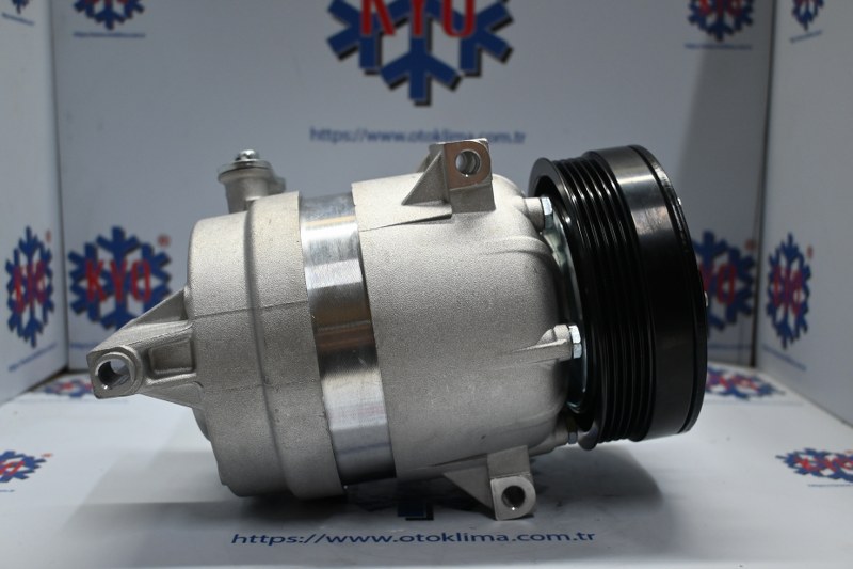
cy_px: 284
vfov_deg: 35.5
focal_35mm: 38
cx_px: 426
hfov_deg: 51.3
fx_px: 888
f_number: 4.2
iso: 900
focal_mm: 25
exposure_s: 1/125
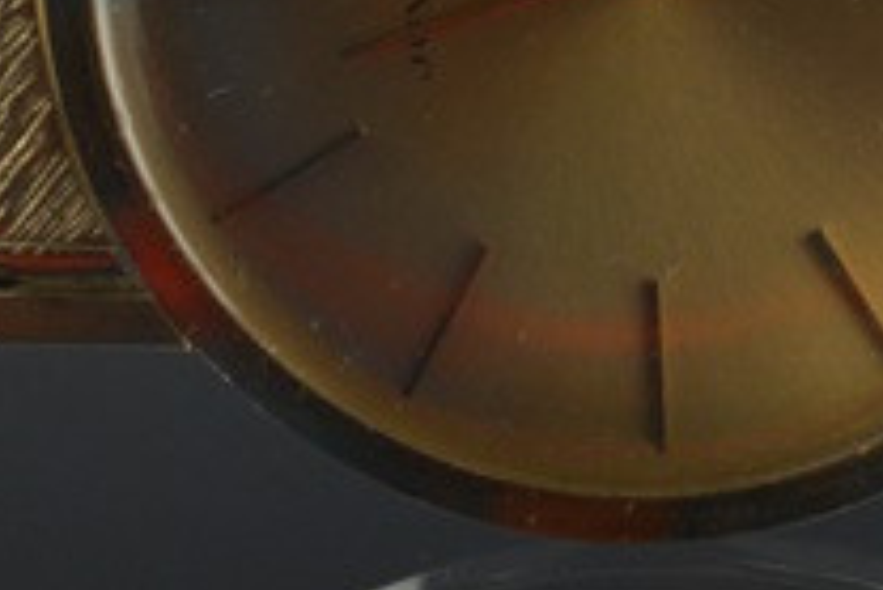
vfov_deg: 3.8
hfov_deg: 5.7
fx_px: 8766
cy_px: -204
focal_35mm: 357
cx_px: 930
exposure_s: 1/125
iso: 400
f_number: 5.6
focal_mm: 55
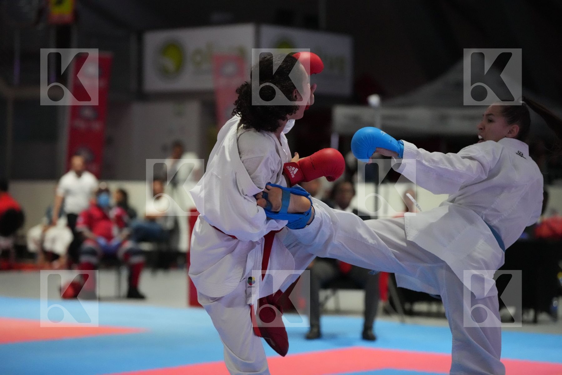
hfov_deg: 18.9
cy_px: 188
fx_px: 1686
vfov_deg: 12.7
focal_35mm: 108
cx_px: 281
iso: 12800
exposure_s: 1/1000
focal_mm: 108
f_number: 2.8
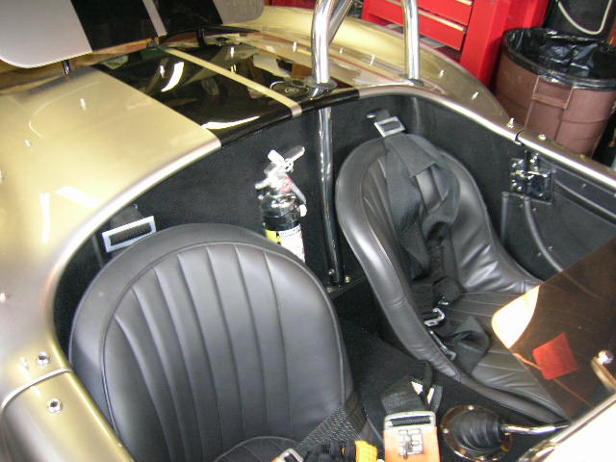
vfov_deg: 41.8
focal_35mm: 34
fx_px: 605
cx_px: 308
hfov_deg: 54.0
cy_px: 231
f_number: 2.9
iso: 132
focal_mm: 5.7
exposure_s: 1/3.3
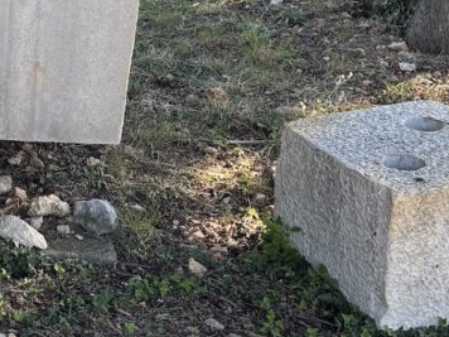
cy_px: 17
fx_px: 1193
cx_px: -272
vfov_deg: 15.8
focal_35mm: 92
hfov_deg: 18.3
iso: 40
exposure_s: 1/188
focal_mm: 5.96
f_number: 1.6
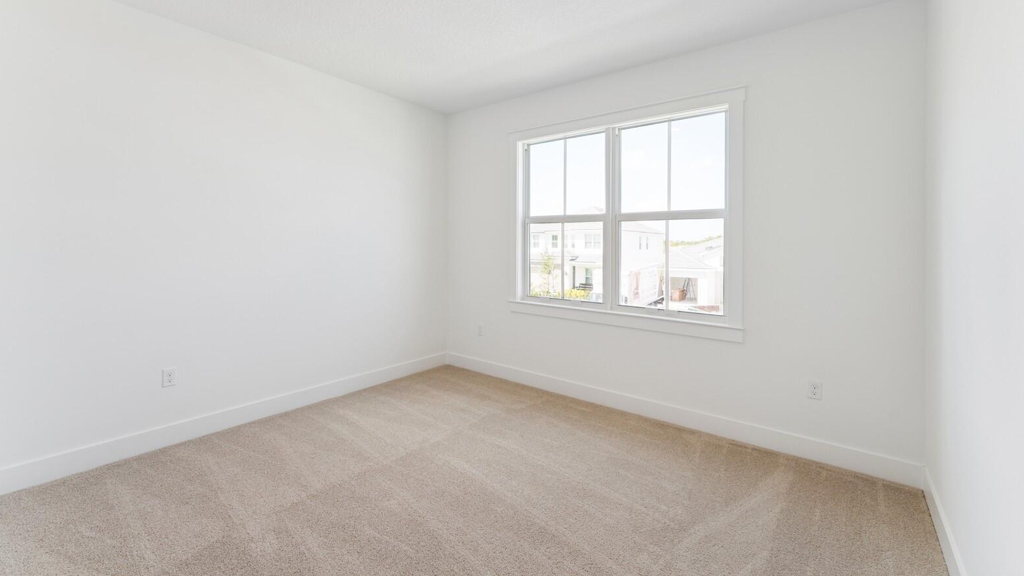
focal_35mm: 15
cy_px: 245
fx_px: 407
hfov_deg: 103.0
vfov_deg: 70.1
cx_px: 505
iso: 160
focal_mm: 14
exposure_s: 1/15
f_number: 8
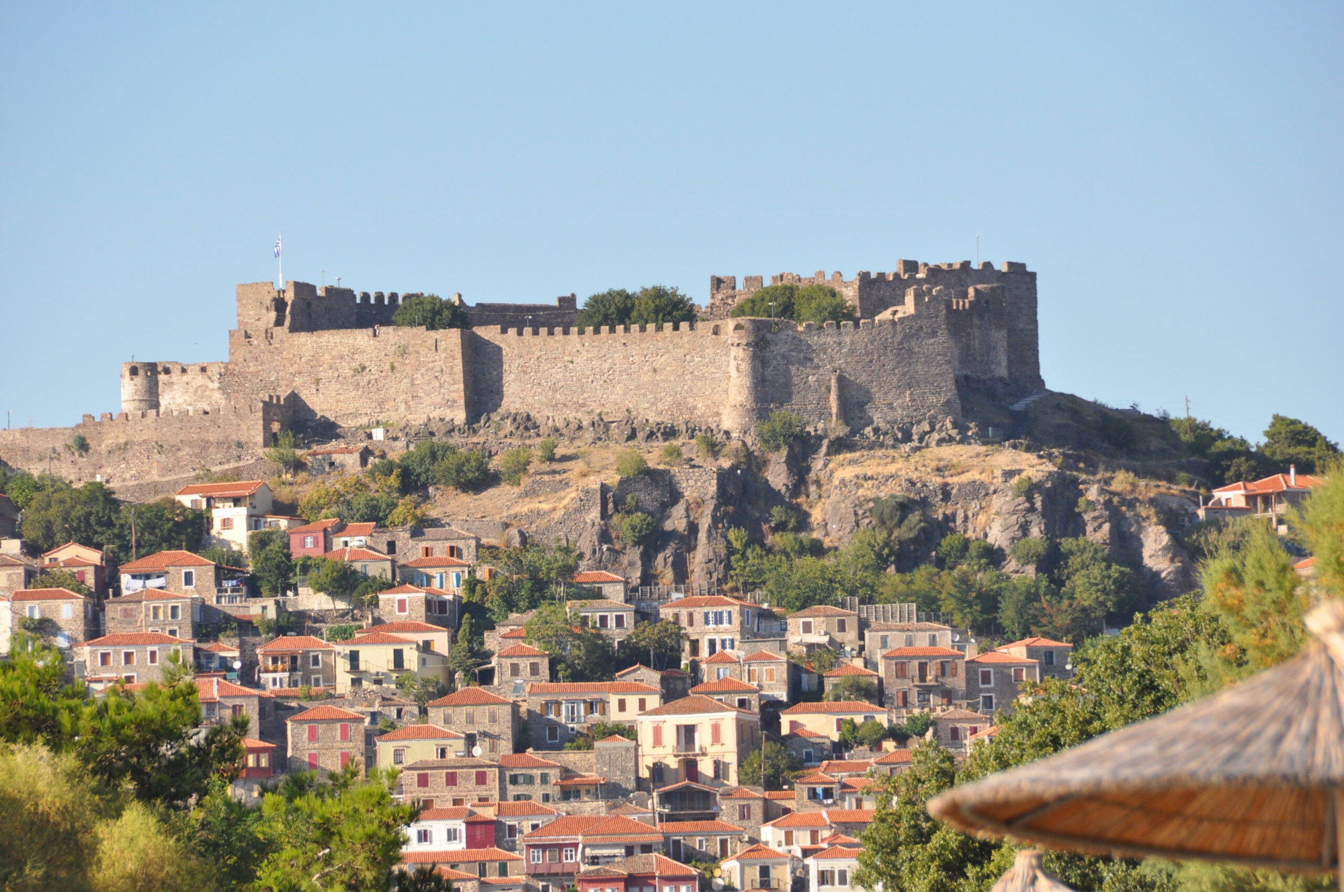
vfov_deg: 4.6
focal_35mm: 300
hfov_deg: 6.9
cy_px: 446
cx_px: 672
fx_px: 11186
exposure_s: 1/1000
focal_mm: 200
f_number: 8
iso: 640
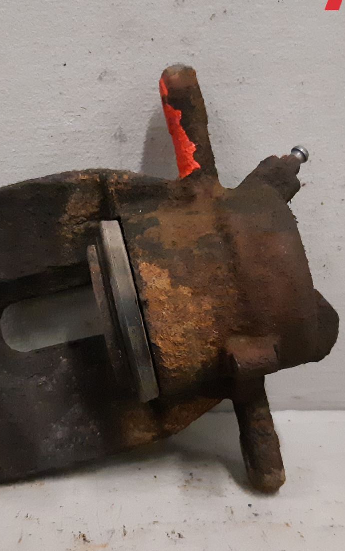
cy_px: 309
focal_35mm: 51
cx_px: 120
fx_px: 767
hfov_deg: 25.2
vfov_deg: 39.5
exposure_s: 1/200
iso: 800
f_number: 1.7
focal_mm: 3.93
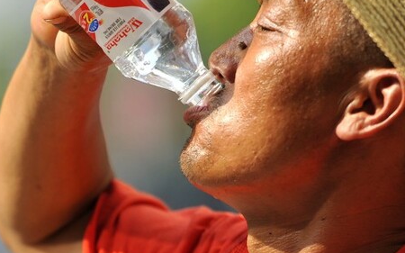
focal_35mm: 543
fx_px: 5992
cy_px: 163
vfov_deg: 2.4
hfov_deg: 3.9
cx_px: 23
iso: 200
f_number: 2.8
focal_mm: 200
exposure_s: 1/1600
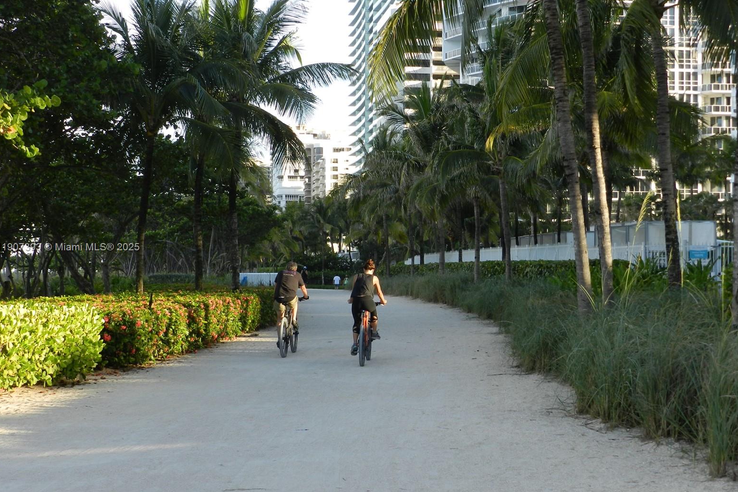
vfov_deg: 23.8
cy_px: 248
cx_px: 369
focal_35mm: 57
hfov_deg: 35.0
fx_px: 1169
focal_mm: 9.4
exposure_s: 1/160
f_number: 4.4
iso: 160
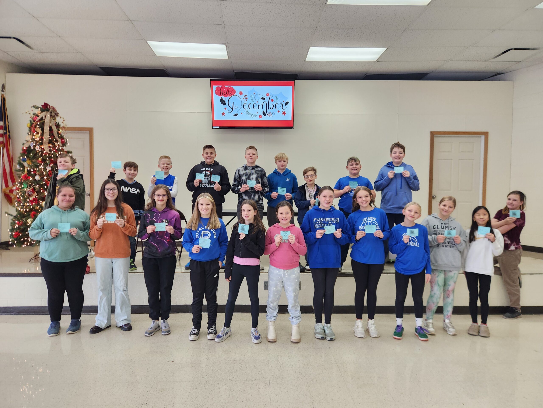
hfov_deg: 73.9
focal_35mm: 23
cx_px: 272
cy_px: 204
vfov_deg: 58.9
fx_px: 361
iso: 200
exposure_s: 1/120
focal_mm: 5.4
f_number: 1.8
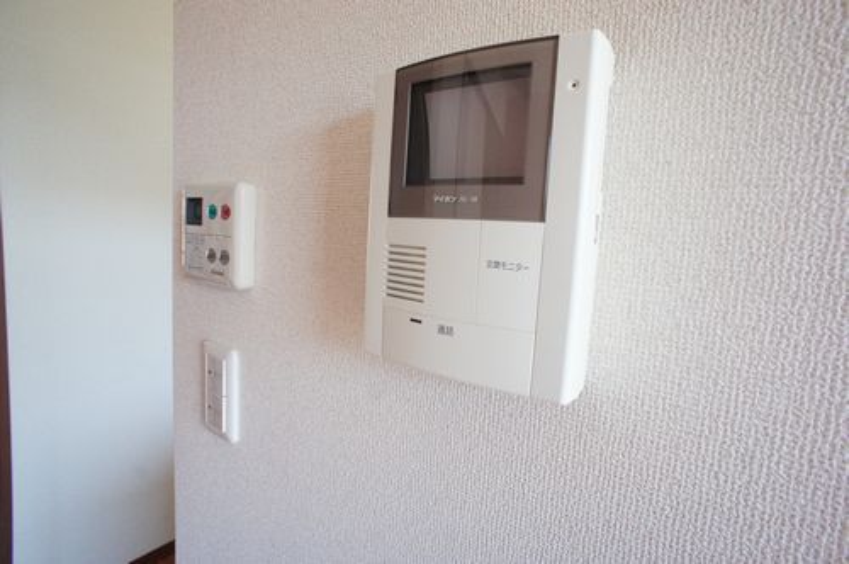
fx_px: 565
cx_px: 424
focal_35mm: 24
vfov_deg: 53.0
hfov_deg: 73.8
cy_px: 282
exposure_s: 1/80
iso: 1600
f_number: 7.1
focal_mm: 16
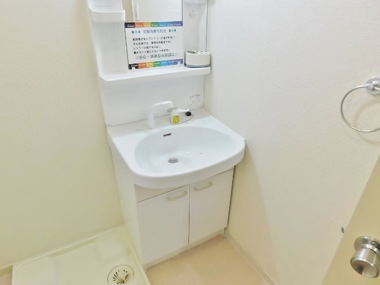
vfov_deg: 58.9
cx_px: 190
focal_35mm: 23
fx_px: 252
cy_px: 142
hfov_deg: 73.9
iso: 125
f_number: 3
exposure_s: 1/40
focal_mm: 4
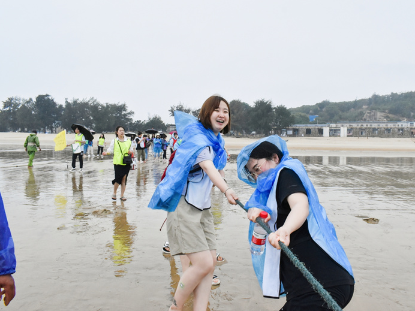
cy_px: 154
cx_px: 234
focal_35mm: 30
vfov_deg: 46.8
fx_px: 360
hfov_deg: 59.8
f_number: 10
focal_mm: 18
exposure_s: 1/400
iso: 1600
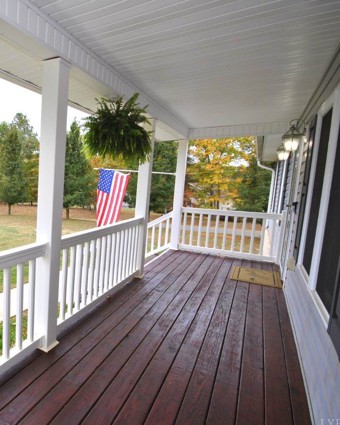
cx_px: 26
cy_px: 211
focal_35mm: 22
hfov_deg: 54.0
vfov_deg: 75.0
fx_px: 277
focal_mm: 10
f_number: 5.6
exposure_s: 1/125
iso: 160
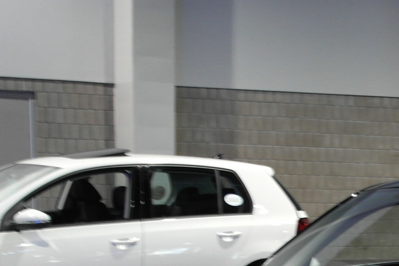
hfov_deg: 21.2
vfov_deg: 14.0
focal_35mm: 93
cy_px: 362
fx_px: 1031
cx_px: 398
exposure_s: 1/20
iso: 400
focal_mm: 20
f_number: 3.5
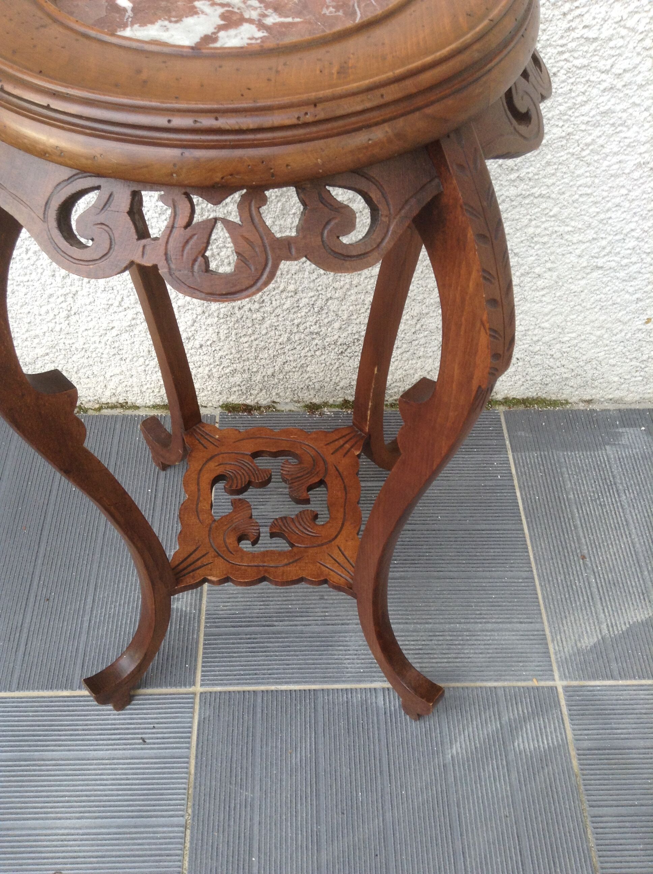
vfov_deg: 55.4
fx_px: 832
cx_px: 326
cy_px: 437
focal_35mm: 33
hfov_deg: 42.8
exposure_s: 1/120
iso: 40
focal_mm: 3.3
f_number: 2.4
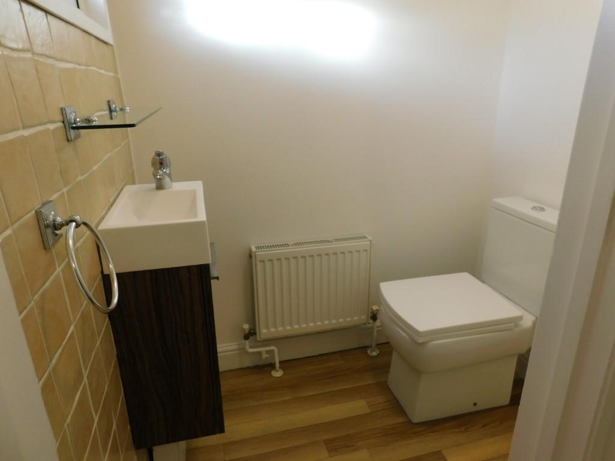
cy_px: 230
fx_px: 409
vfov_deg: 58.9
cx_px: 308
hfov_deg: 73.9
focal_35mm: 23
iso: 160
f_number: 3
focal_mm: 4
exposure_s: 1/30
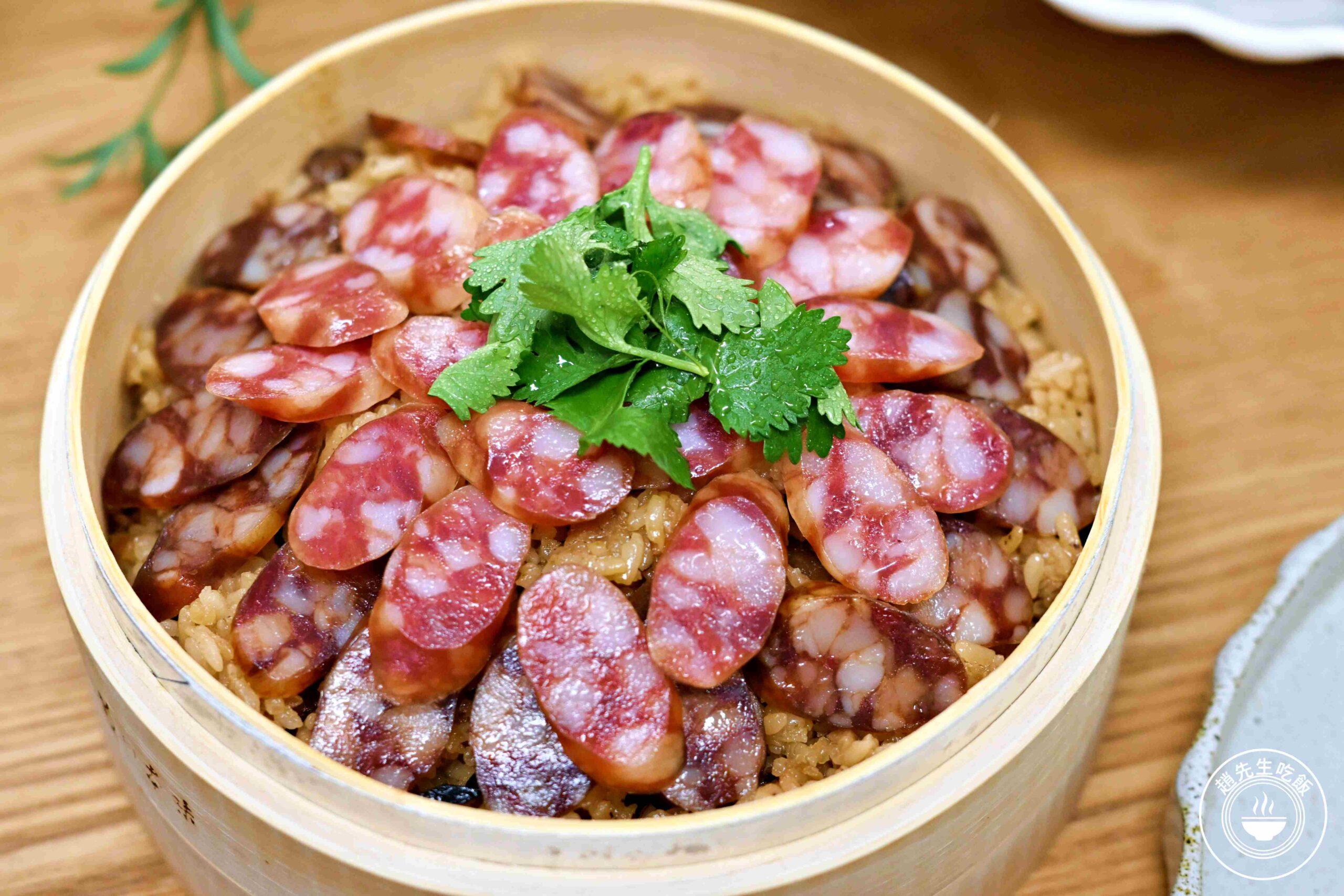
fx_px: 2800
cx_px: 672
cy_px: 448
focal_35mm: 75
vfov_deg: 18.2
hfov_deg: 27.0
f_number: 3.2
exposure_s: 1/200
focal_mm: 50
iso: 2000
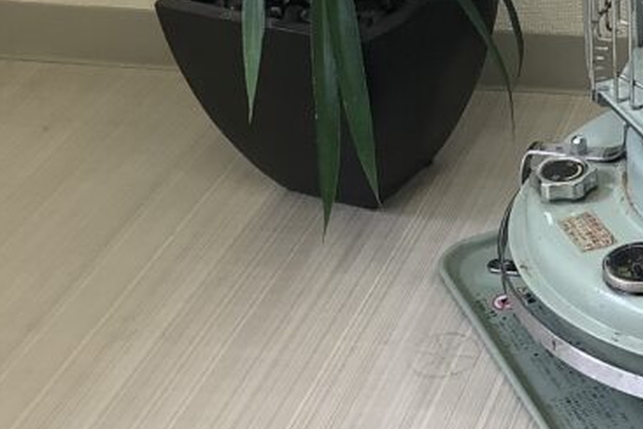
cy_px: 49
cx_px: 696
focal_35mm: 90
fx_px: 1608
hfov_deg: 21.5
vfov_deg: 15.0
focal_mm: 3.3
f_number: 2.4
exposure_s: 1/50
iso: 50
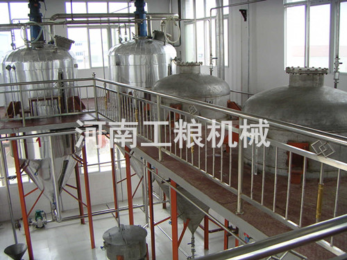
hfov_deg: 50.1
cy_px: 130
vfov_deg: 38.7
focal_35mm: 37
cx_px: 174
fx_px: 371
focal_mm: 4.8
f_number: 2.8
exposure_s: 1/90
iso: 64
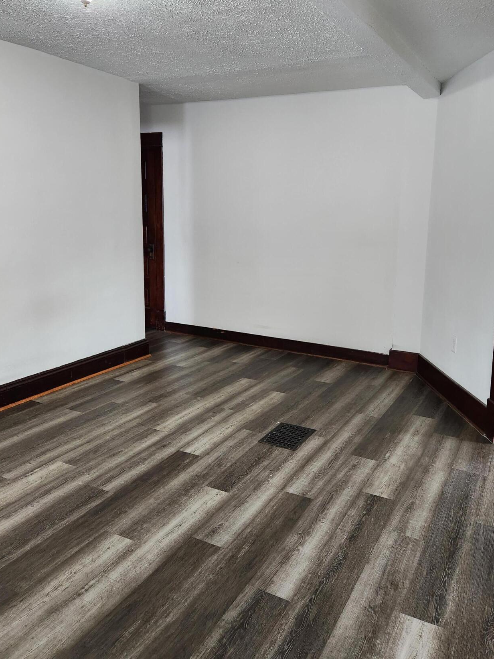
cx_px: 264
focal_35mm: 28
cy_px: 291
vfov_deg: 63.3
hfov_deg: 49.7
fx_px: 533
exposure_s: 1/120
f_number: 1.8
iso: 400
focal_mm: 5.4
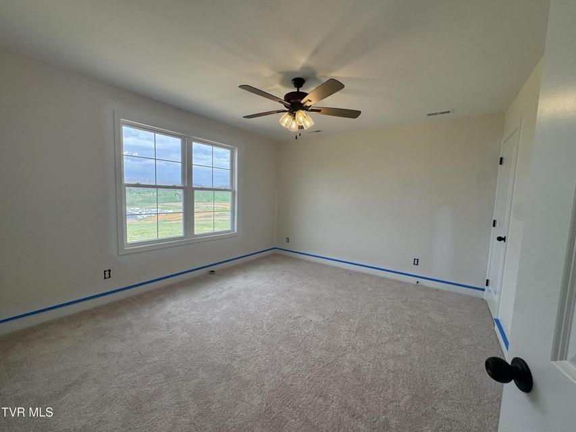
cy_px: 216
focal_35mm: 14
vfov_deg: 85.7
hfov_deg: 102.1
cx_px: 288
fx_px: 233
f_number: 2.2
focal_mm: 2.22
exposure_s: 1/317
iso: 40
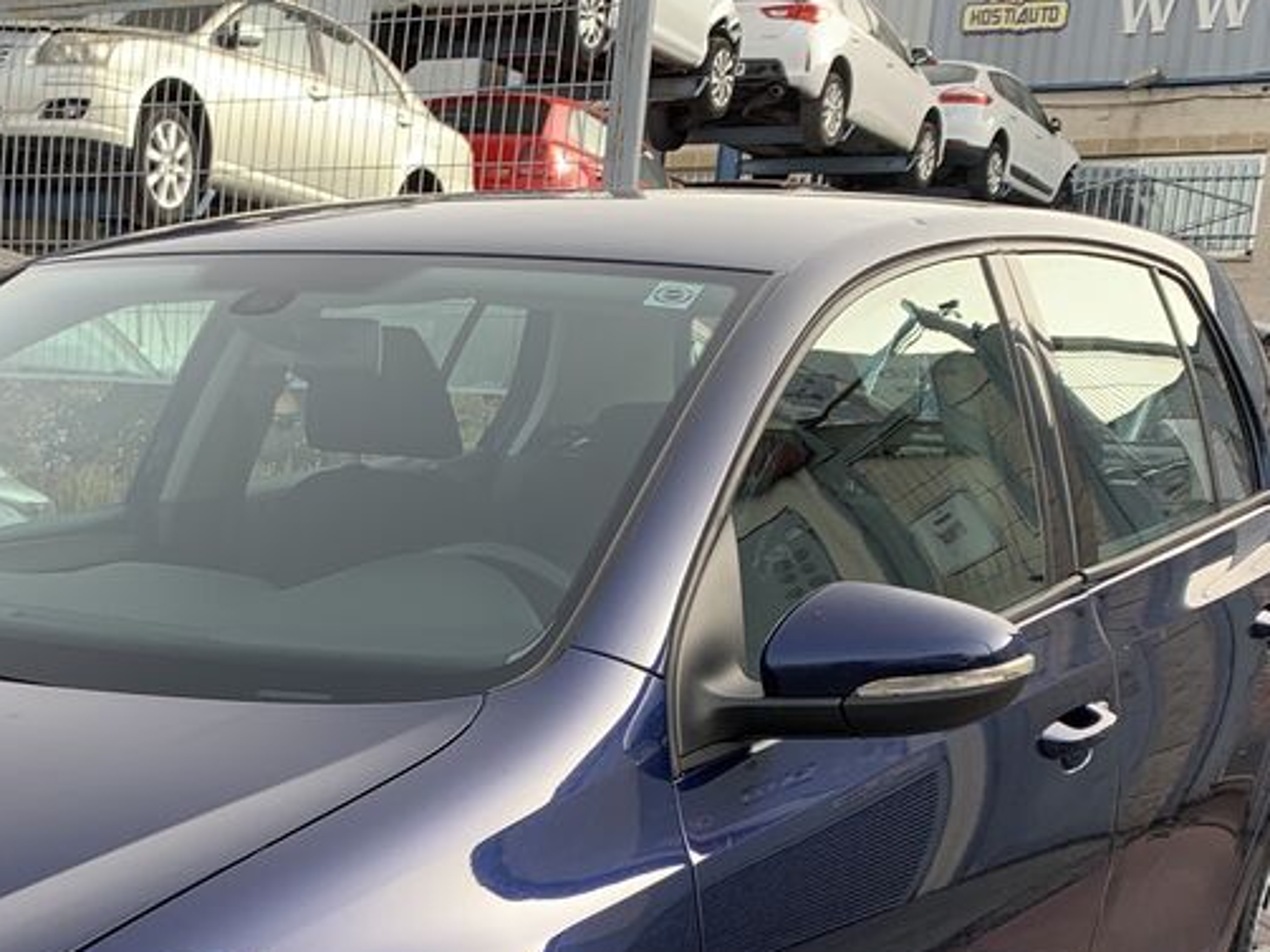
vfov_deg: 22.6
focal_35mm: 62
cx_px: 199
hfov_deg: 30.2
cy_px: 992
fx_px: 2274
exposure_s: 1/336
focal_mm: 4.25
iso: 25
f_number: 1.8
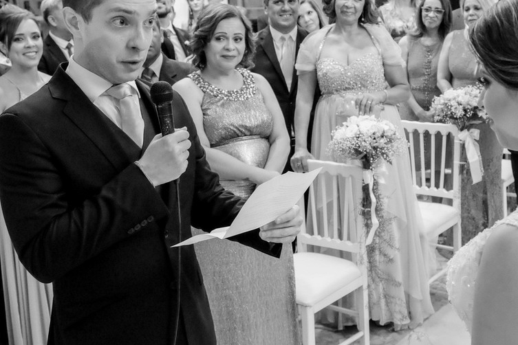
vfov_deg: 26.4
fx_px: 734
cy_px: 140
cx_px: 341
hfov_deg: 38.5
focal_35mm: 51
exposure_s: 1/80
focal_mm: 21.4
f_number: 4.5
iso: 4000
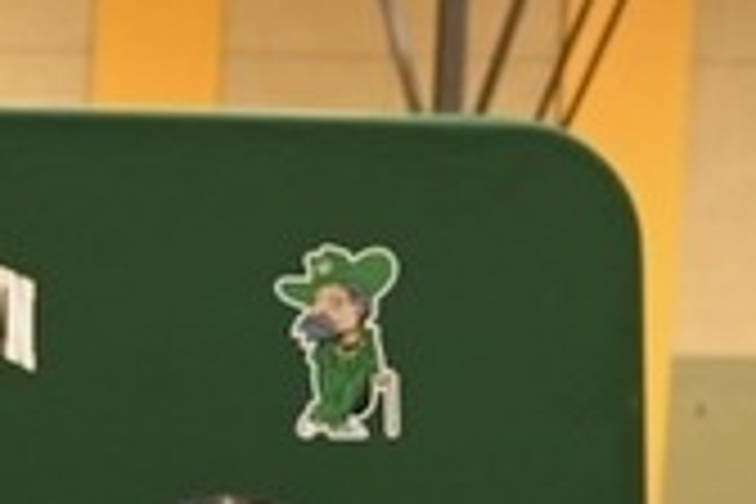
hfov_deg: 12.1
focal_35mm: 146
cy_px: 1224
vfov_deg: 8.5
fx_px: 3066
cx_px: -873
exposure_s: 1/200
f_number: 5
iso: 3200
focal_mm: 24
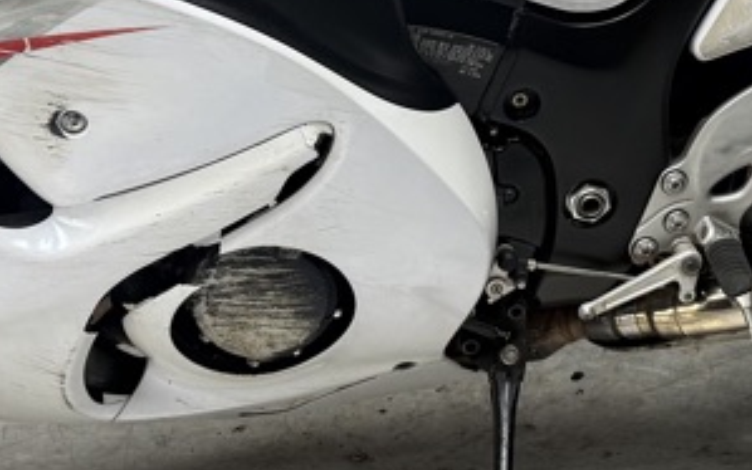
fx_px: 1783
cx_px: 415
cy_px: 123
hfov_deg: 23.8
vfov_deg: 15.0
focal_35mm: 87
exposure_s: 1/120
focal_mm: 6.76
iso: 100
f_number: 1.78
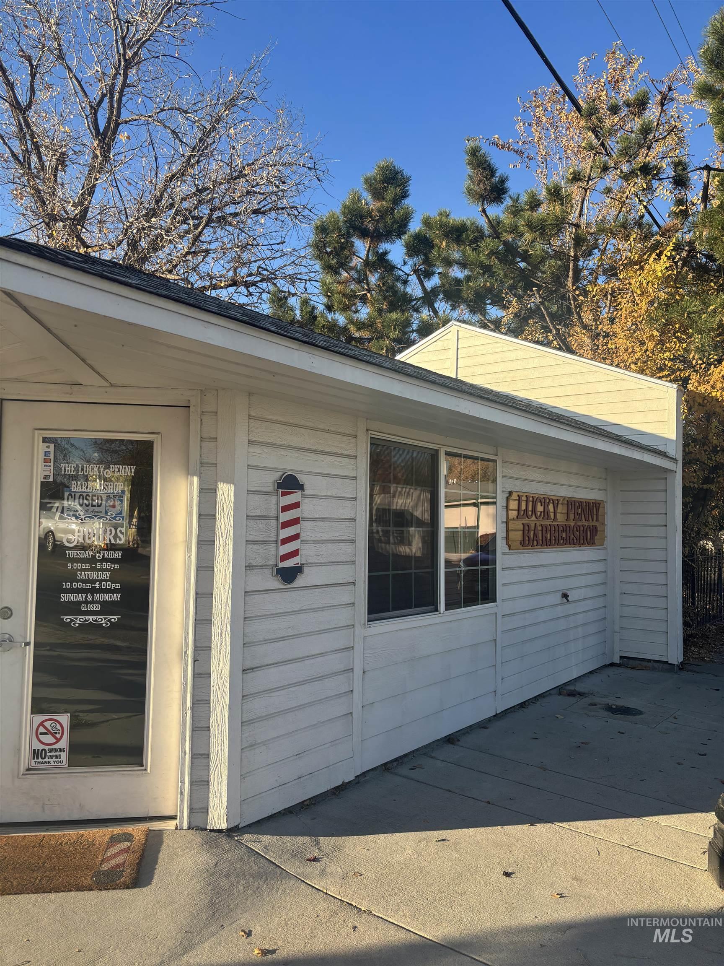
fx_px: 725
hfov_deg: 53.1
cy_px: 483
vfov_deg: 67.3
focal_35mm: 26
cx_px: 362
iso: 50
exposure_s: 1/1248
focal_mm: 5.96
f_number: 1.6
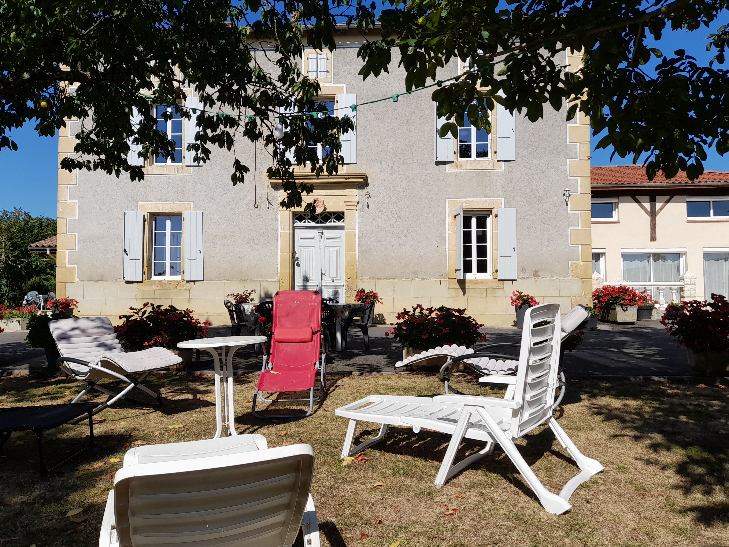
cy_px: 270
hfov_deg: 61.7
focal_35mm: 29
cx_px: 369
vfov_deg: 48.2
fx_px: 611
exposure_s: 1/1140
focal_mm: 4.6
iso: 20
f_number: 2
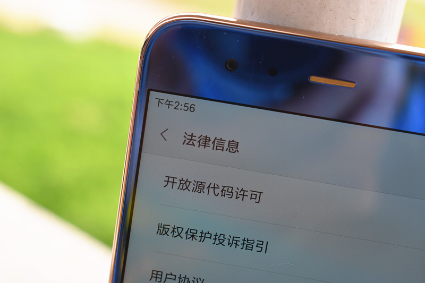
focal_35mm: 60
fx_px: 708
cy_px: 142
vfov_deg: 22.6
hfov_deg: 33.4
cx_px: 212
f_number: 8
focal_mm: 40
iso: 640
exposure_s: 1/250
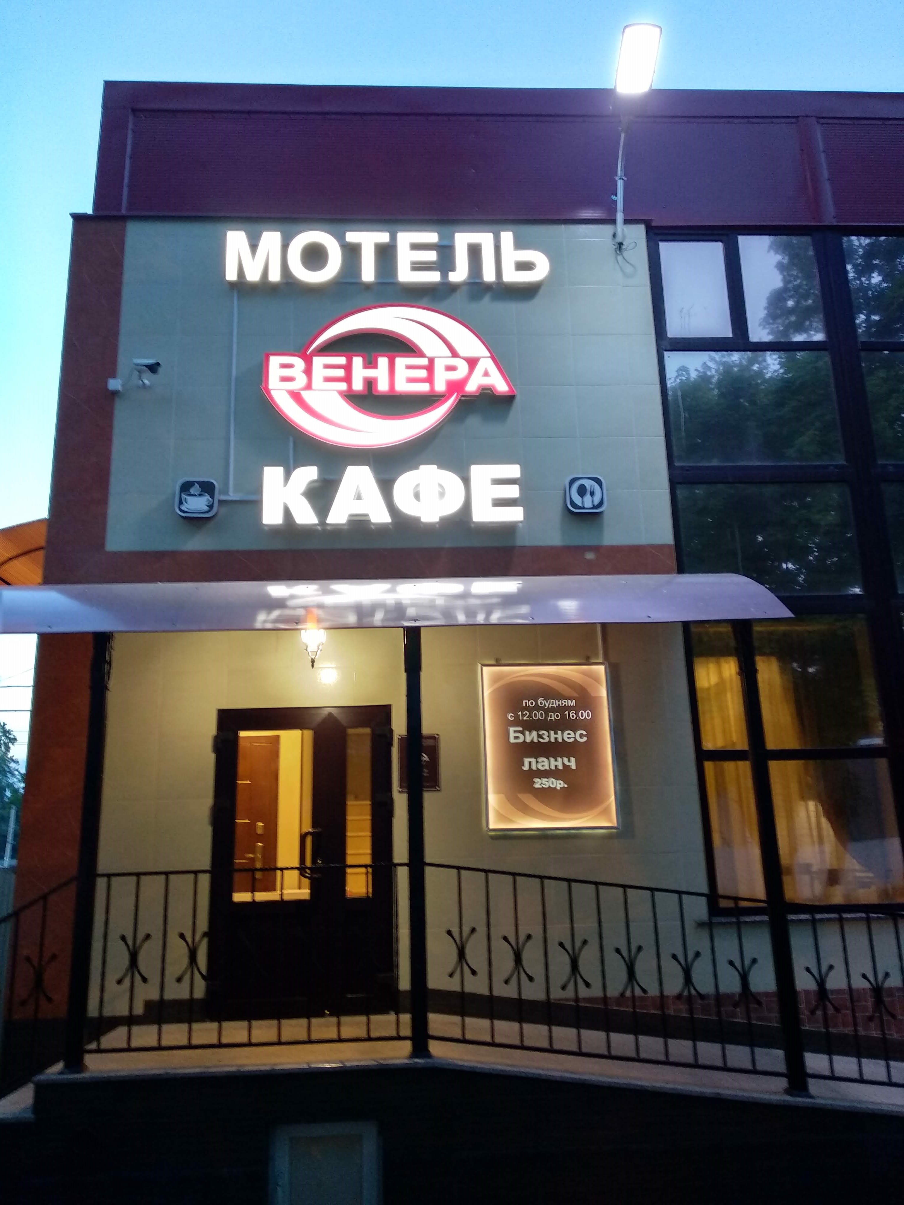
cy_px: 602
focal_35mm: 26
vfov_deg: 67.3
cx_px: 452
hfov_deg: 53.1
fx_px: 905
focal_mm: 3.81
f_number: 2.2
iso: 500
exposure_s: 1/25
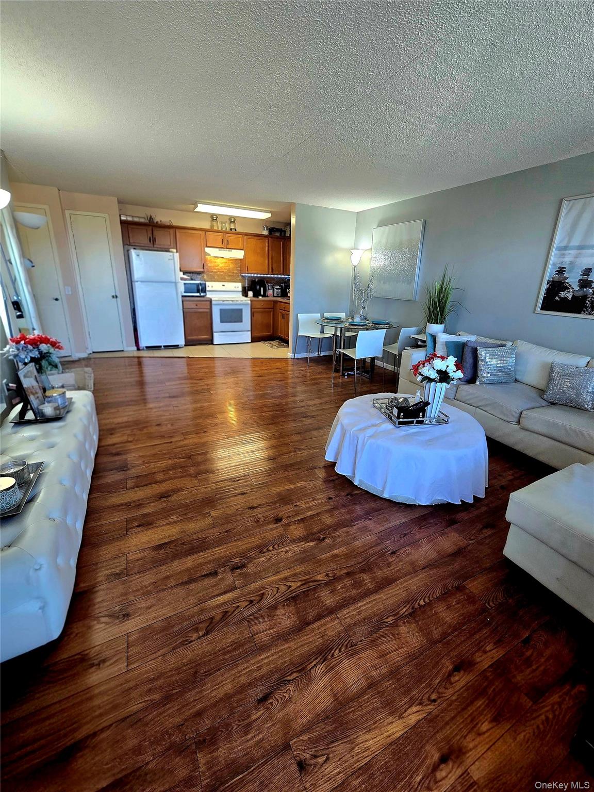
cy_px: 396
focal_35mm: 13
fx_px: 297
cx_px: 297
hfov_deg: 89.9
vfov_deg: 106.2
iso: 200
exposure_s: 1/60.2
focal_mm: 2.2
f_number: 2.2
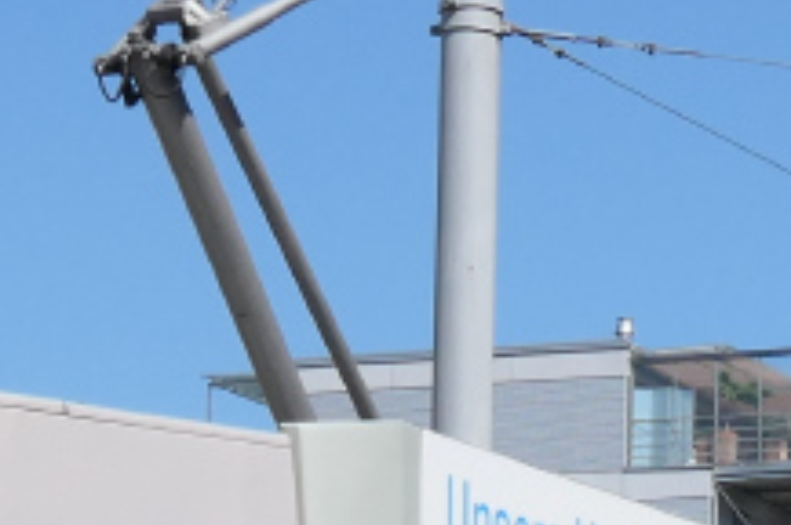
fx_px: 4871
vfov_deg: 6.0
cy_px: 962
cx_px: 532
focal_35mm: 222
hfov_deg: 9.3
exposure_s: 1/800
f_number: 6.3
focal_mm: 13.4
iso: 200
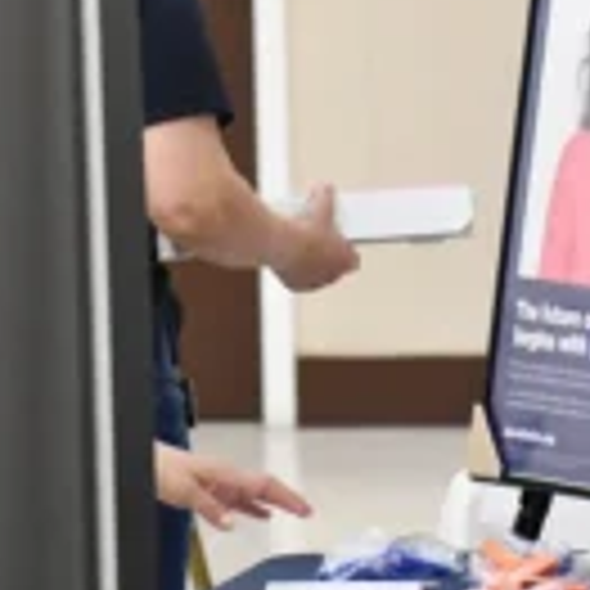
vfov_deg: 3.7
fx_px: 9160
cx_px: 378
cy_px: 25
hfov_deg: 3.7
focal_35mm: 475
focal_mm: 122
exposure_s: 1/200
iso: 8000
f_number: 6.3
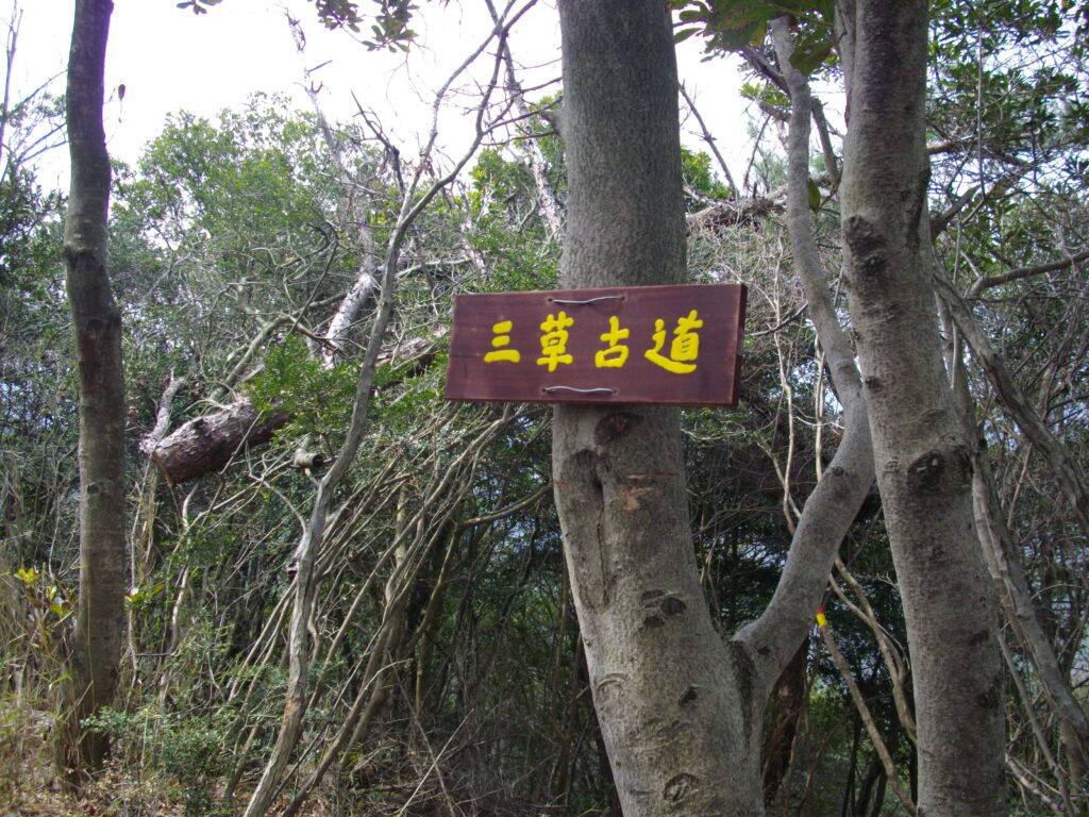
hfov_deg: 50.1
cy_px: 408
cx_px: 544
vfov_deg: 38.7
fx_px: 1164
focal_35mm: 37
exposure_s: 1/320
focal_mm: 6.2
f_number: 2.8
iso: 100
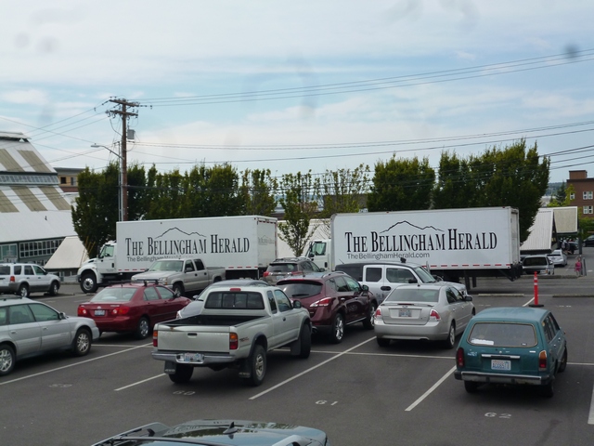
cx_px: 297
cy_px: 223
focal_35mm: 48
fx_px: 824
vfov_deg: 30.3
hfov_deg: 39.7
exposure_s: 1/100
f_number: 13
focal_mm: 8.6
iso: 160
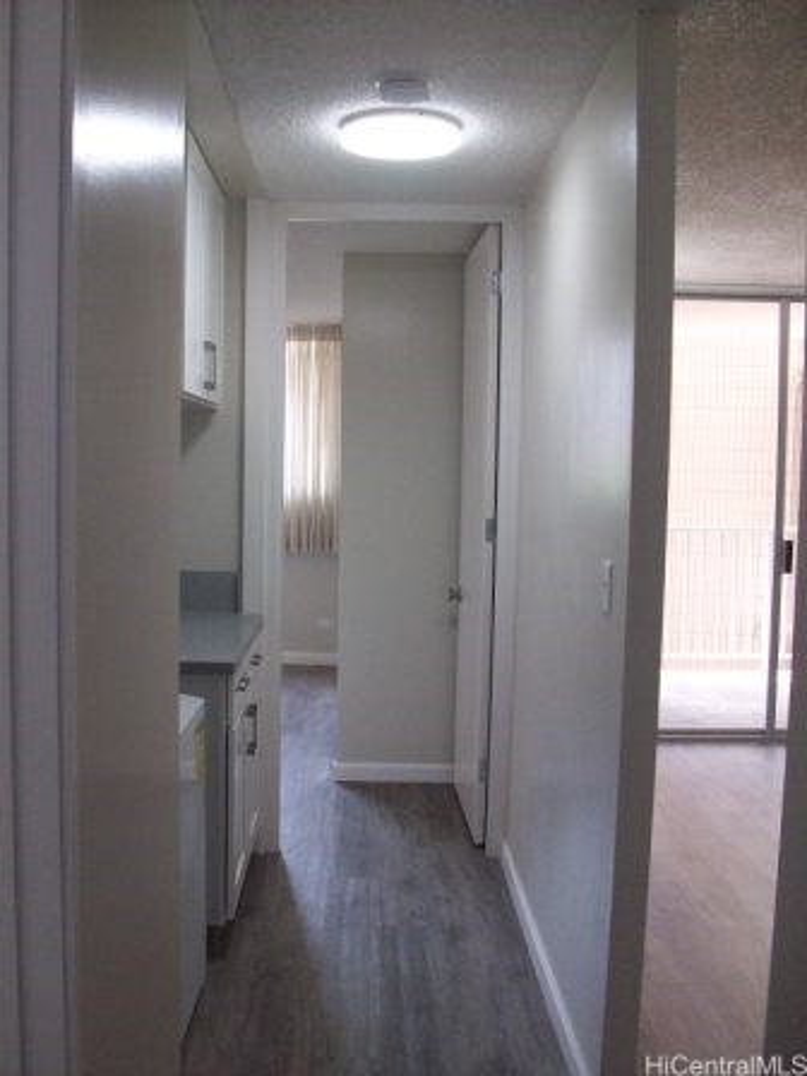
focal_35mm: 34
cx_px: 404
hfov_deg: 41.8
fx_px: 1057
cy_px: 538
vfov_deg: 54.0
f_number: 2.8
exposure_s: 1/128
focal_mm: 5.7
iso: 266
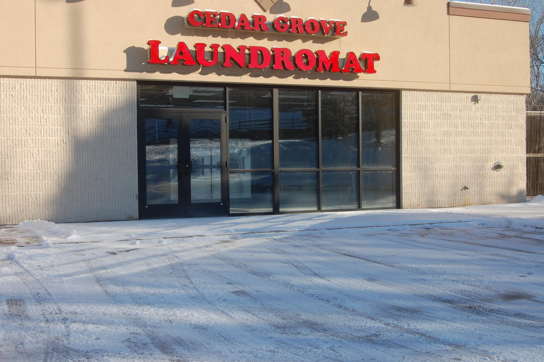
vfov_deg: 28.0
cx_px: 272
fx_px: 725
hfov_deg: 41.1
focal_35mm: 48
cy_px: 181
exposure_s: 1/250
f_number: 8
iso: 200
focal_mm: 32
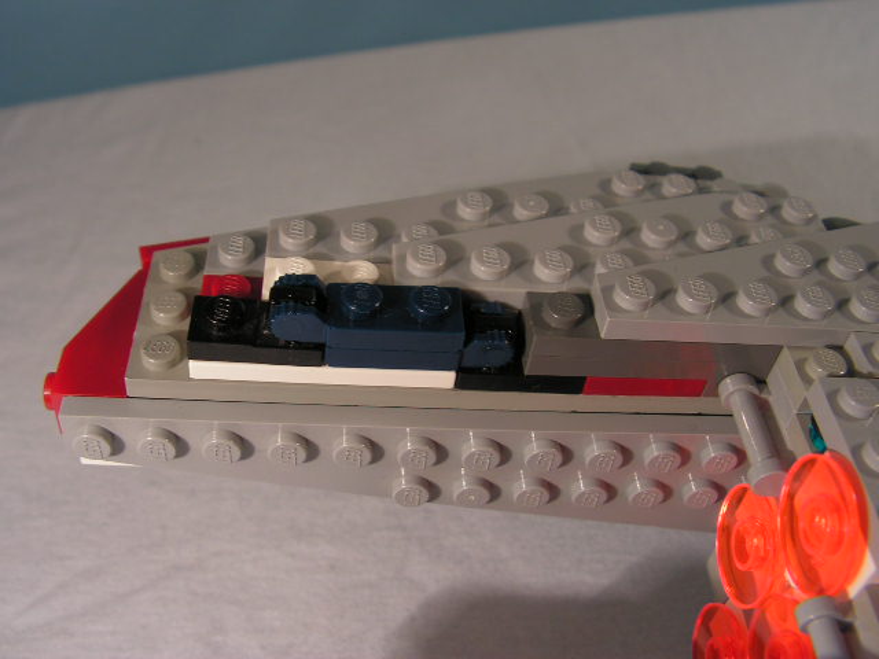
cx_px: 440
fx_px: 914
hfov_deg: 51.4
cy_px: 330
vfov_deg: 39.7
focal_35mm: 36
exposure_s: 1/50
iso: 64
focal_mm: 6
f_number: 3.2
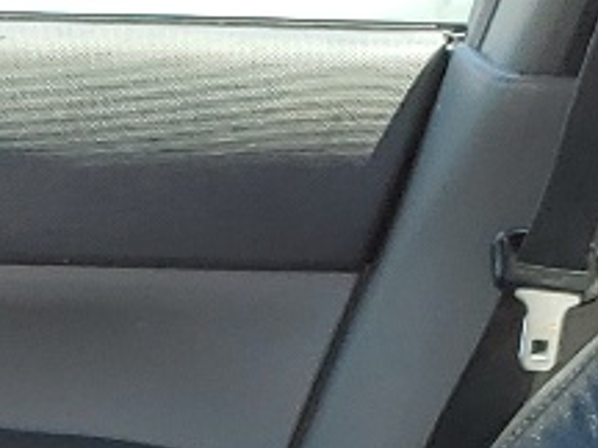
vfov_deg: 7.2
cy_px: 1142
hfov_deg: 9.9
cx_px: -357
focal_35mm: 193
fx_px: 3334
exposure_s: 1/303
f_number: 1.5
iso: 50
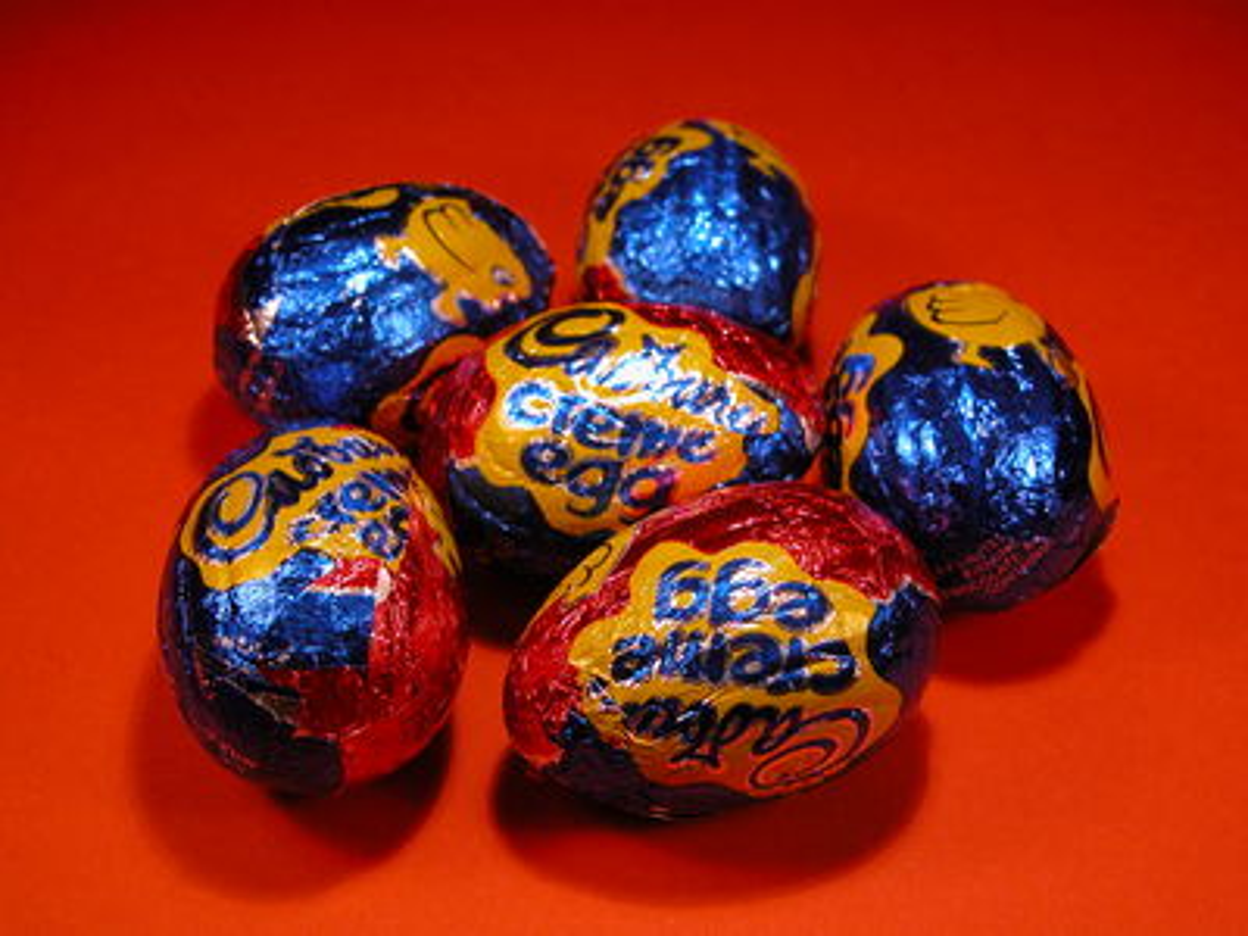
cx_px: 624
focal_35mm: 50
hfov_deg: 38.2
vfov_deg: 29.1
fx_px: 1803
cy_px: 468
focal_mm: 12.7
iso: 100
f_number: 3.8
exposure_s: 1/80.9
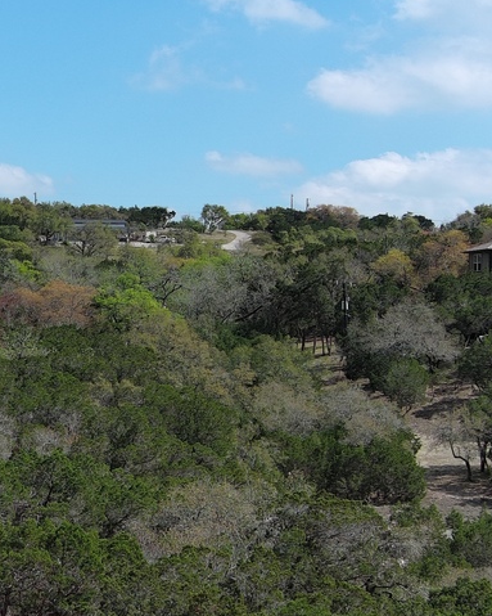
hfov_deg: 15.5
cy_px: 323
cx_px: -224
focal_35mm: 92
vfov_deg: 20.8
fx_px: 1675
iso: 100
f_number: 2.8
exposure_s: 1/1534
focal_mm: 10.57
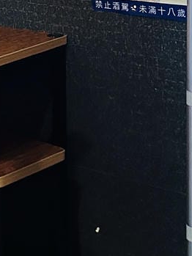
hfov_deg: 13.3
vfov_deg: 17.1
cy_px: -47
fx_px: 813
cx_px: -4
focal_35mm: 110
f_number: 1.78
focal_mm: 6.86
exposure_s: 1/40
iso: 1000
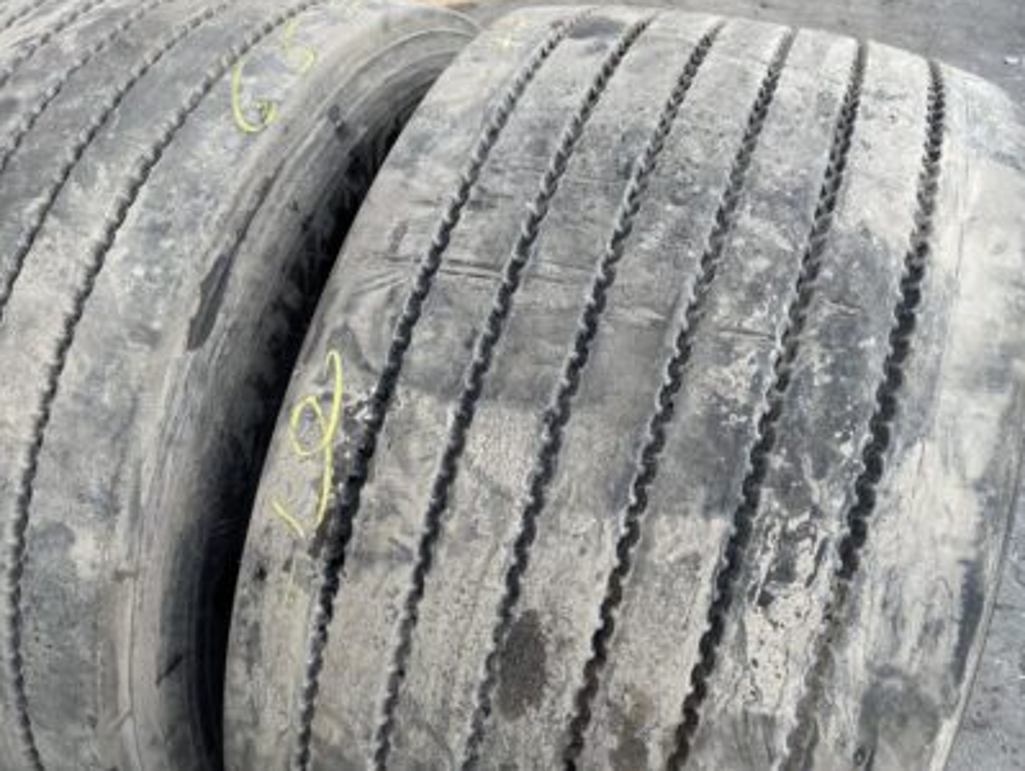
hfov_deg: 63.4
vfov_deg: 49.8
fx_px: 830
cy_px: 359
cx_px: 509
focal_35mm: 28
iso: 32
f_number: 1.6
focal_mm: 4.2
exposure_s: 1/217
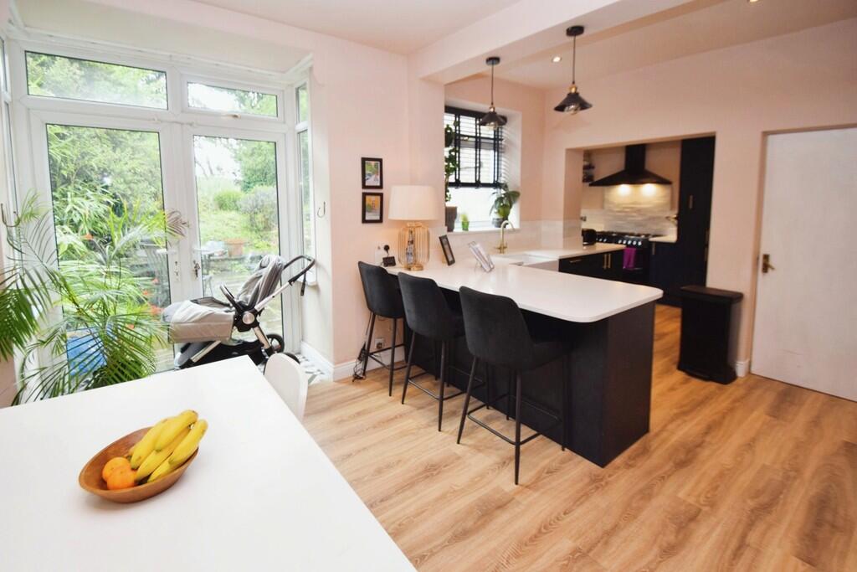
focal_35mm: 15
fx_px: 357
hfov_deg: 100.4
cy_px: 286
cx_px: 428
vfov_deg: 77.3
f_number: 5
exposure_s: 1/100
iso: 800
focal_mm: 10
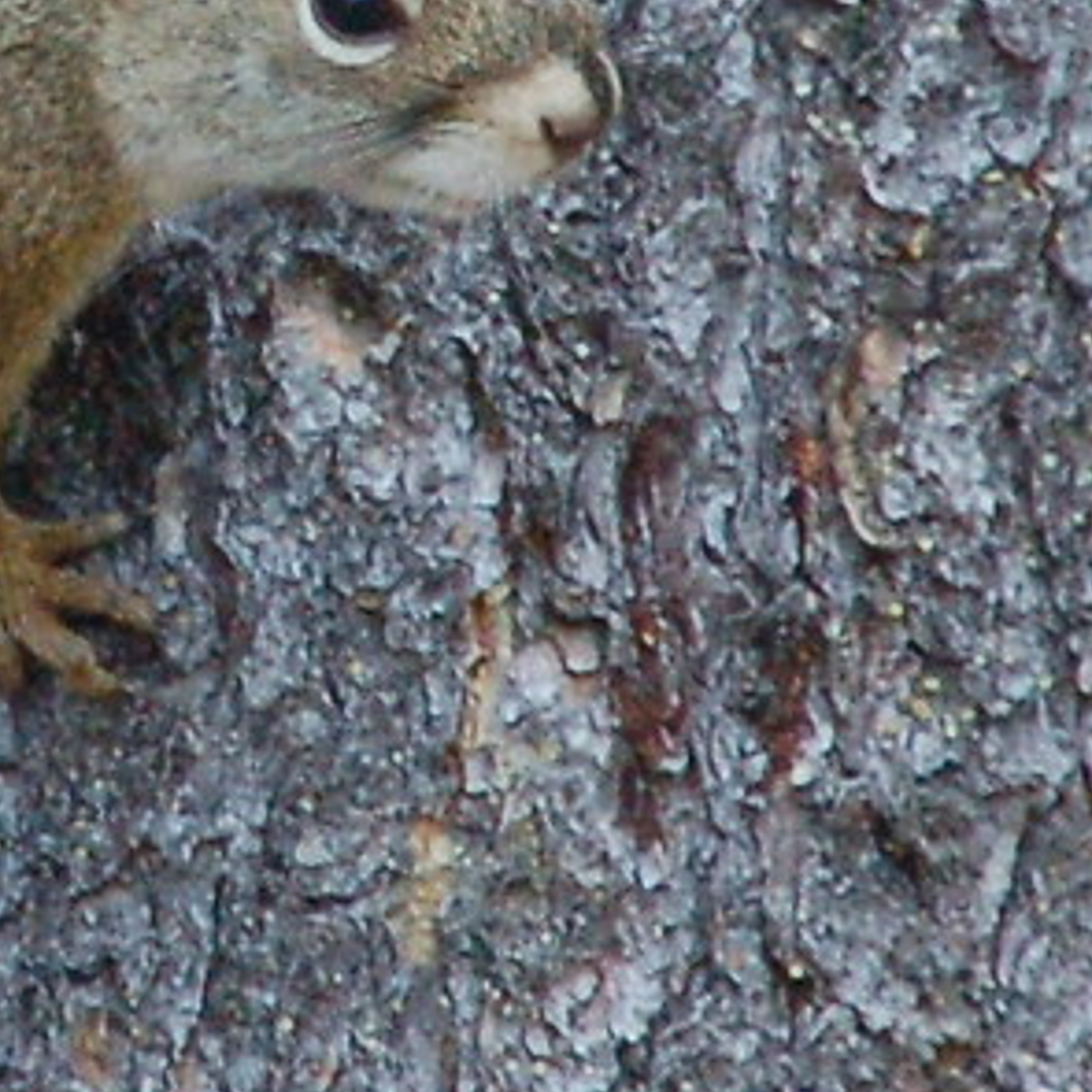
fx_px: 73915
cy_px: -46
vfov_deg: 0.8
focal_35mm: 2071
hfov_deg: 0.8
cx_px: -148
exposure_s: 1/250
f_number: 6.3
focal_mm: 200
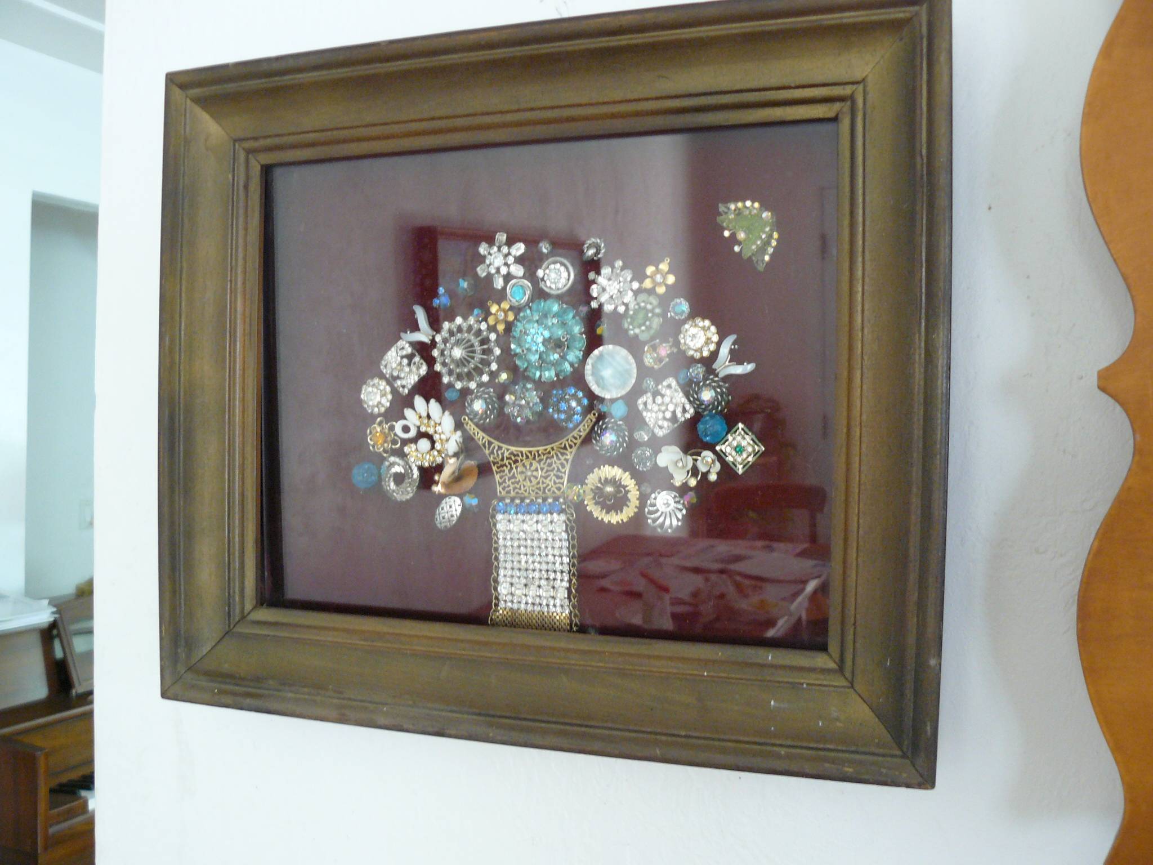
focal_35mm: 36
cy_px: 432
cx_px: 576
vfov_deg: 39.7
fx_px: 1199
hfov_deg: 51.4
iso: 200
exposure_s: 1/5
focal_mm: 6
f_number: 2.8
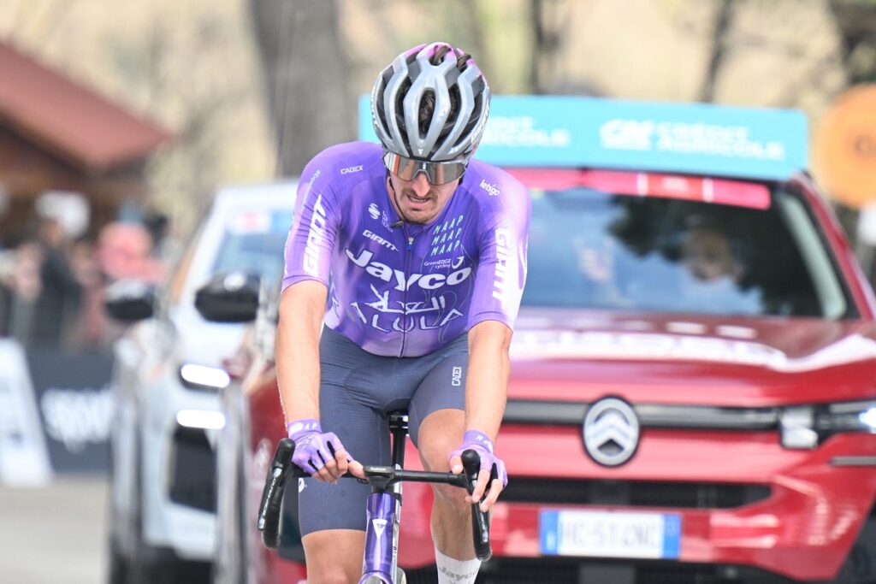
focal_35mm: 540
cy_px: 292
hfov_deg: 3.8
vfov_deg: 2.5
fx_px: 13141
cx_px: 438
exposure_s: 1/1000
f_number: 5.6
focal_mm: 360
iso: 1600
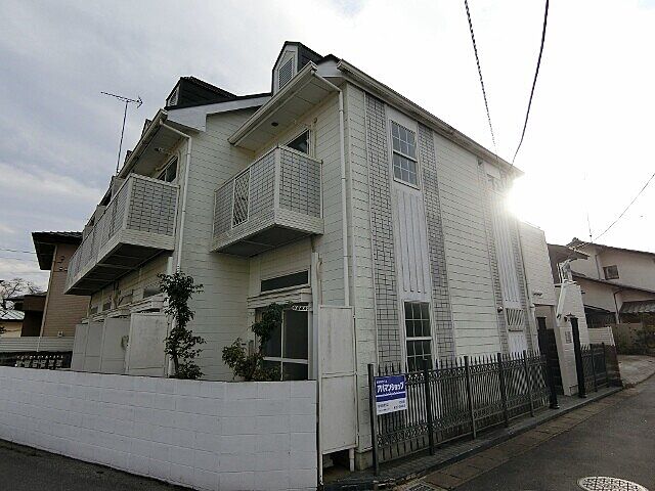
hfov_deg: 84.7
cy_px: 246
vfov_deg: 68.7
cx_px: 328
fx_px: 360
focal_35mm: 19
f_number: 6.9
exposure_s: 1/160
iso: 80
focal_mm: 4.06
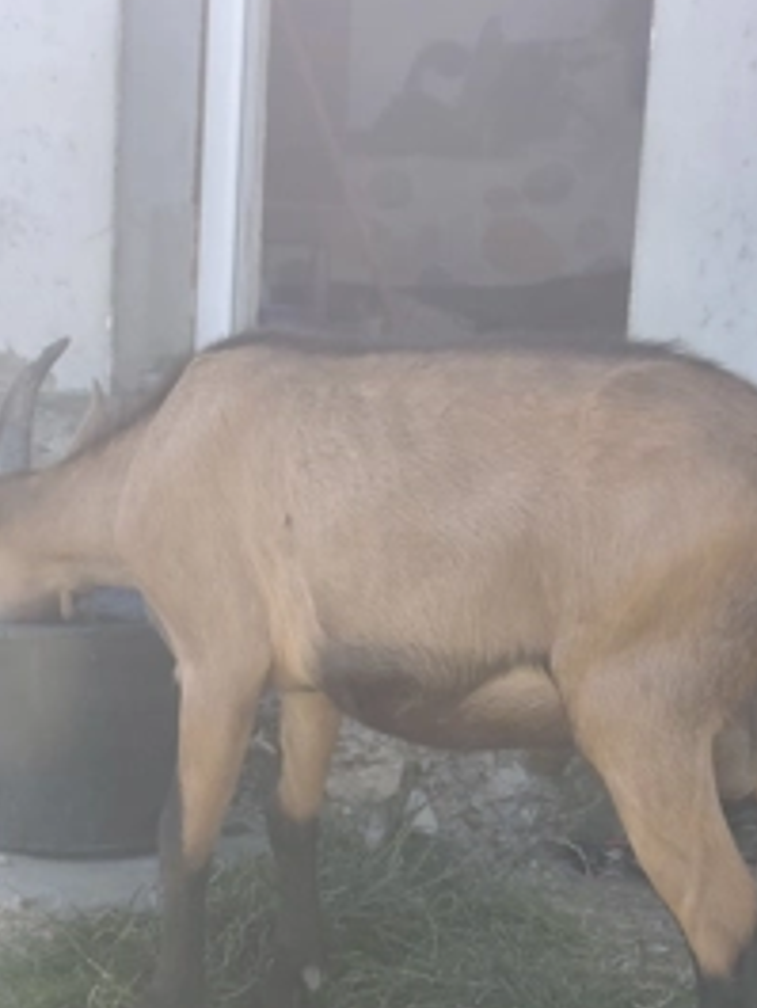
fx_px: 2243
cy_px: 669
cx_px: 415
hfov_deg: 19.1
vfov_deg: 25.2
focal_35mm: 77
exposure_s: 1/174
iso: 50
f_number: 1.65
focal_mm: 6.19
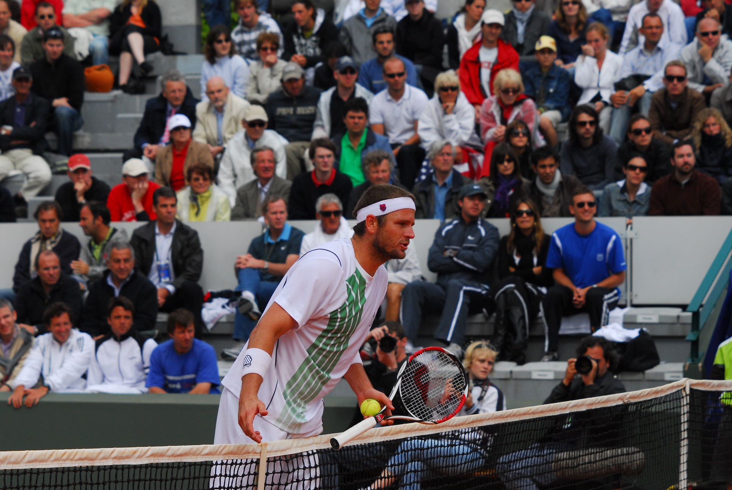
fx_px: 2993
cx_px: 366
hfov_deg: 13.9
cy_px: 245
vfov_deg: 9.4
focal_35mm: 147
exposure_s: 1/800
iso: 320
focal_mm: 98
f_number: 5.6
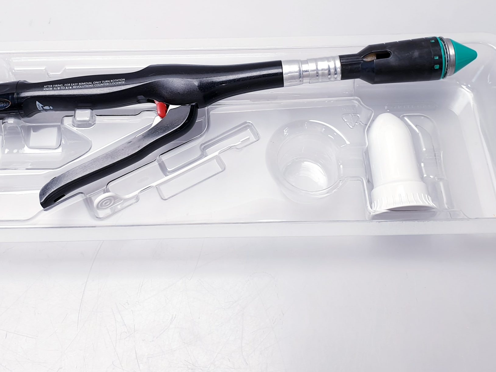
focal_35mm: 41
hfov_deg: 45.7
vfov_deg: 34.6
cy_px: 104
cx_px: 215
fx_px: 588
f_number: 2.4
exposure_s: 1/50
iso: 50
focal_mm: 4.3
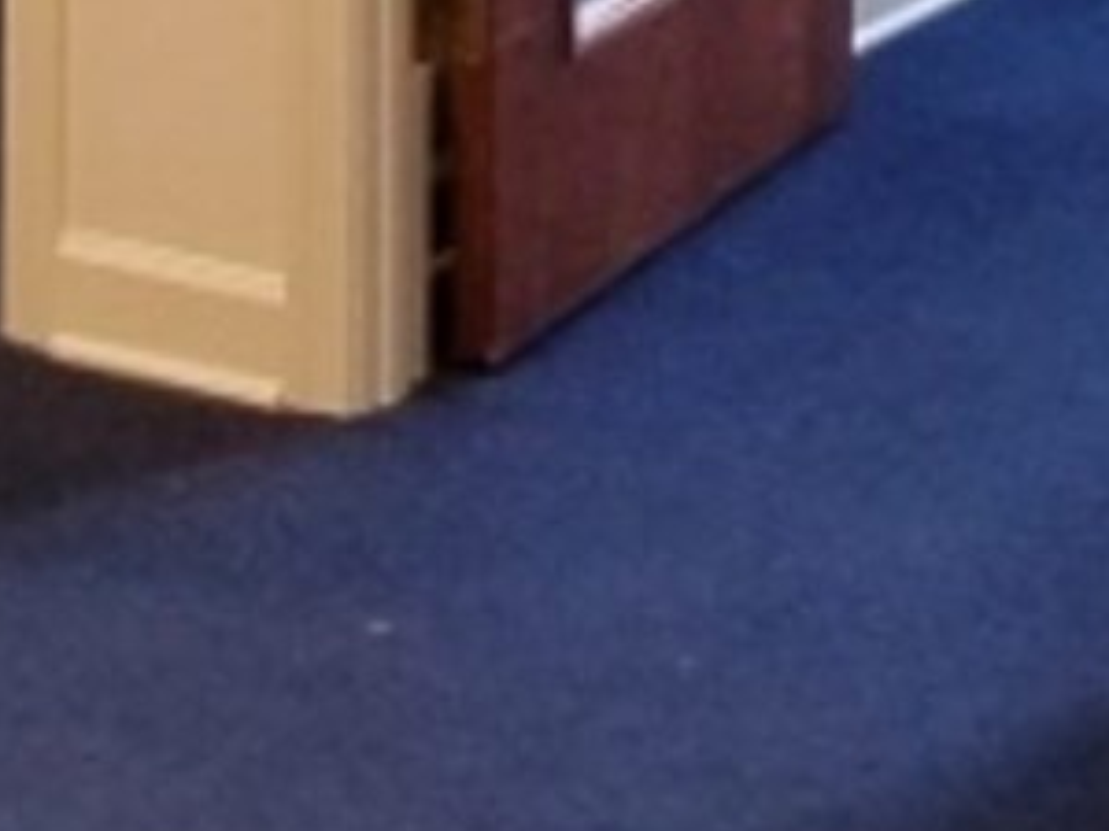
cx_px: 571
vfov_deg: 10.3
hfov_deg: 15.1
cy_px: -925
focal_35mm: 131
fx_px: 4197
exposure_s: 1/60
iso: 160
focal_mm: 4.25
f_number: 1.7
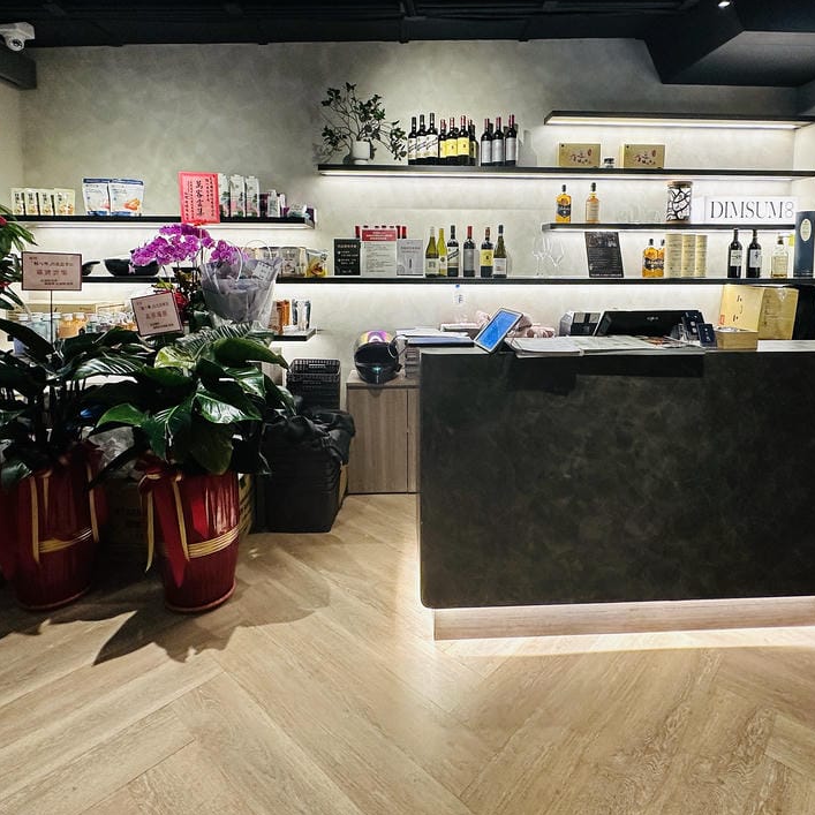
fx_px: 559
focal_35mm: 21
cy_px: 305
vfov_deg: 71.0
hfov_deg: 72.1
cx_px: 432
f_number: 2.2
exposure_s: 1/120
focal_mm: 2.22
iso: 250
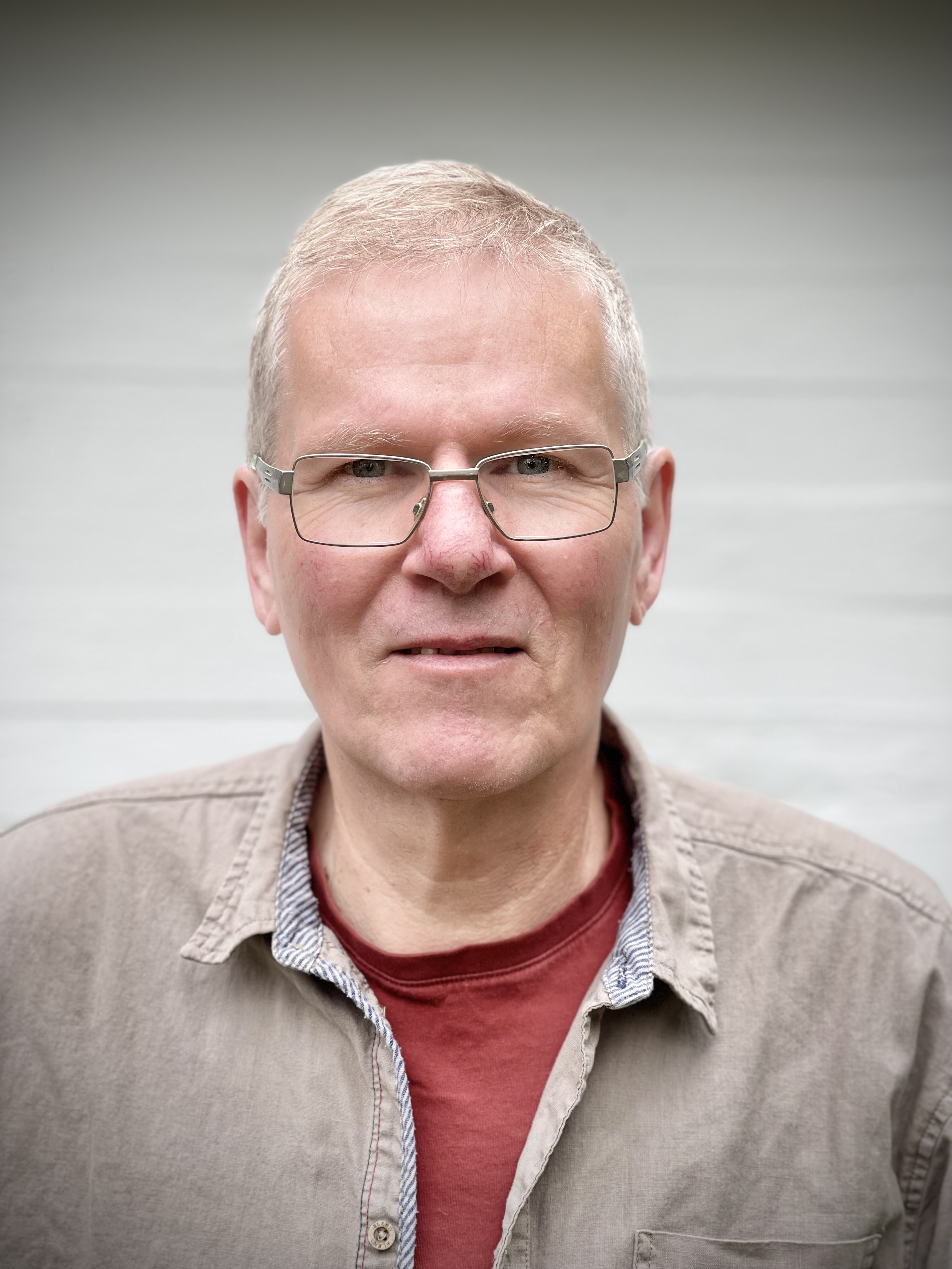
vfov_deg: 30.3
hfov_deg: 22.9
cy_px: 634
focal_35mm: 64
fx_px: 2347
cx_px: 476
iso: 25
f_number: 2.2
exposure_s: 1/121
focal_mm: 7.5
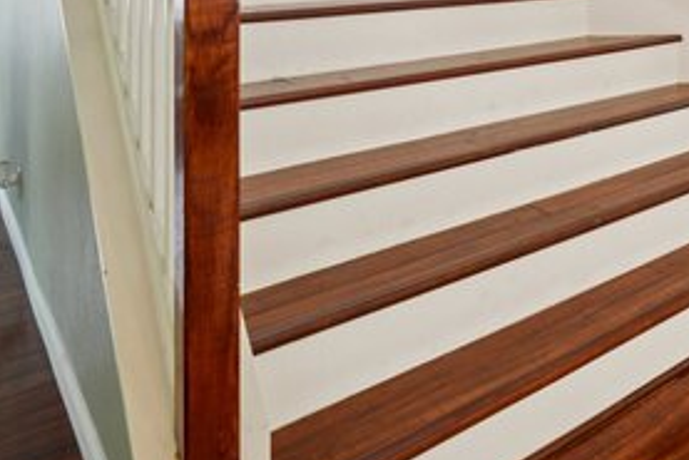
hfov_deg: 39.9
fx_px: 708
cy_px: -51
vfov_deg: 31.7
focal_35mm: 37
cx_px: 793
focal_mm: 16
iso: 400
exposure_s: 1/8
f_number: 8
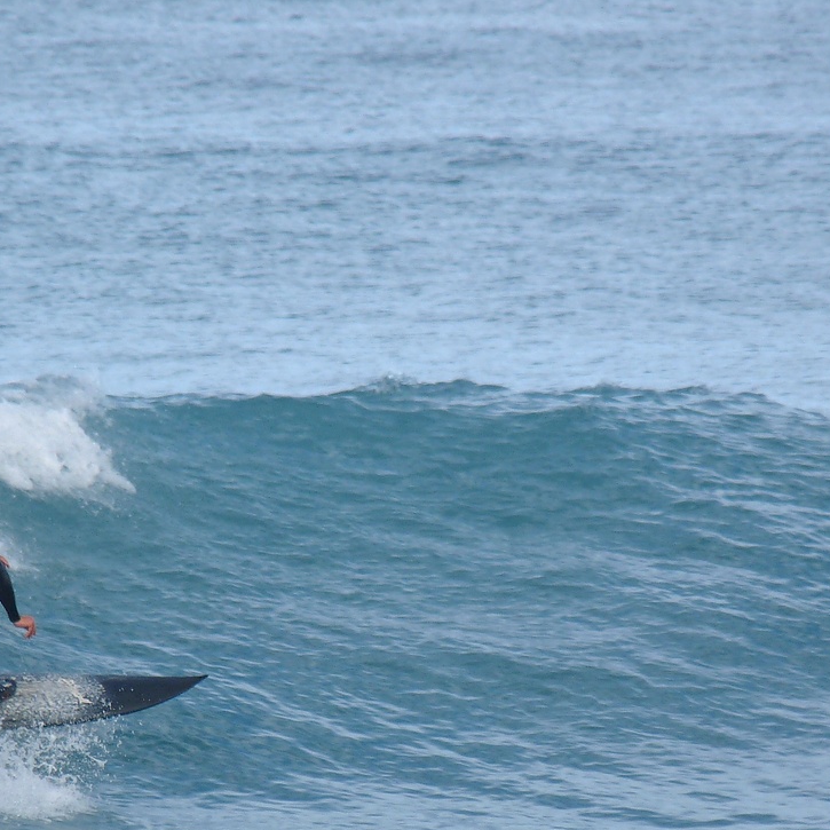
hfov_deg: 1.8
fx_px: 25717
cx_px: 256
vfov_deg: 1.8
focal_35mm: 948
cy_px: 646
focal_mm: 86.4
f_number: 5.6
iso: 100
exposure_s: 1/500
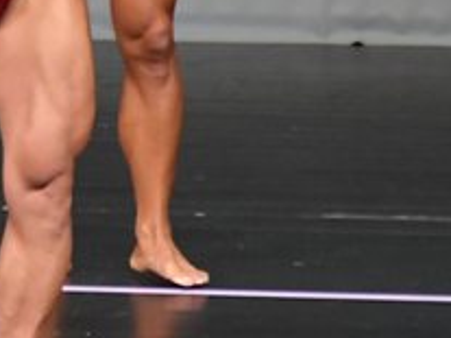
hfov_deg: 1.5
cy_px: -41
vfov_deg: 1.1
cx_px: -202
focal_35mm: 1351
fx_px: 17592
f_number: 5.6
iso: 5000
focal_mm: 250
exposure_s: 1/400
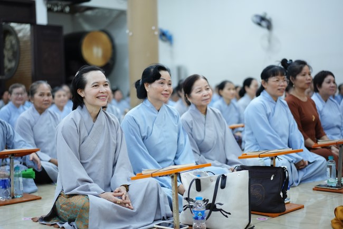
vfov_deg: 24.6
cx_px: 172
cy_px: 114
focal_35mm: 55
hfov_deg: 36.3
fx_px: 524
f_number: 1.8
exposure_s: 1/320
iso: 3200
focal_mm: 55
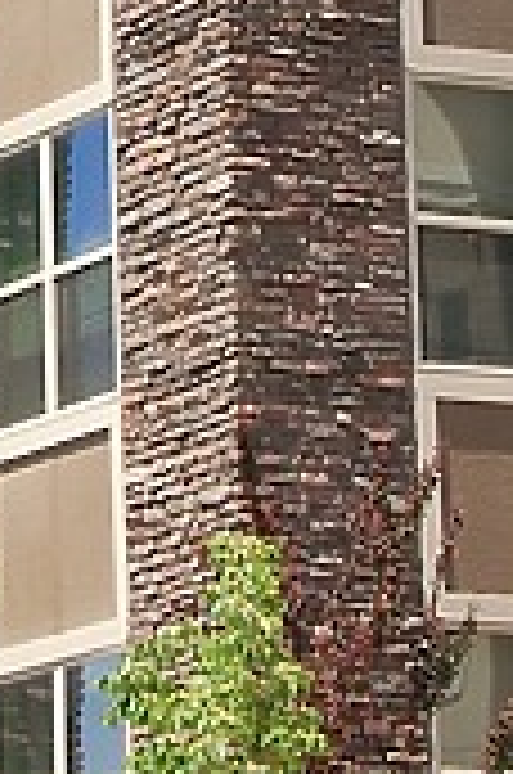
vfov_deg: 7.3
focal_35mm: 283
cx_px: -83
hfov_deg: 4.8
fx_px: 6073
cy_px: -22
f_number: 10
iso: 250
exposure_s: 1/250
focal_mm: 36
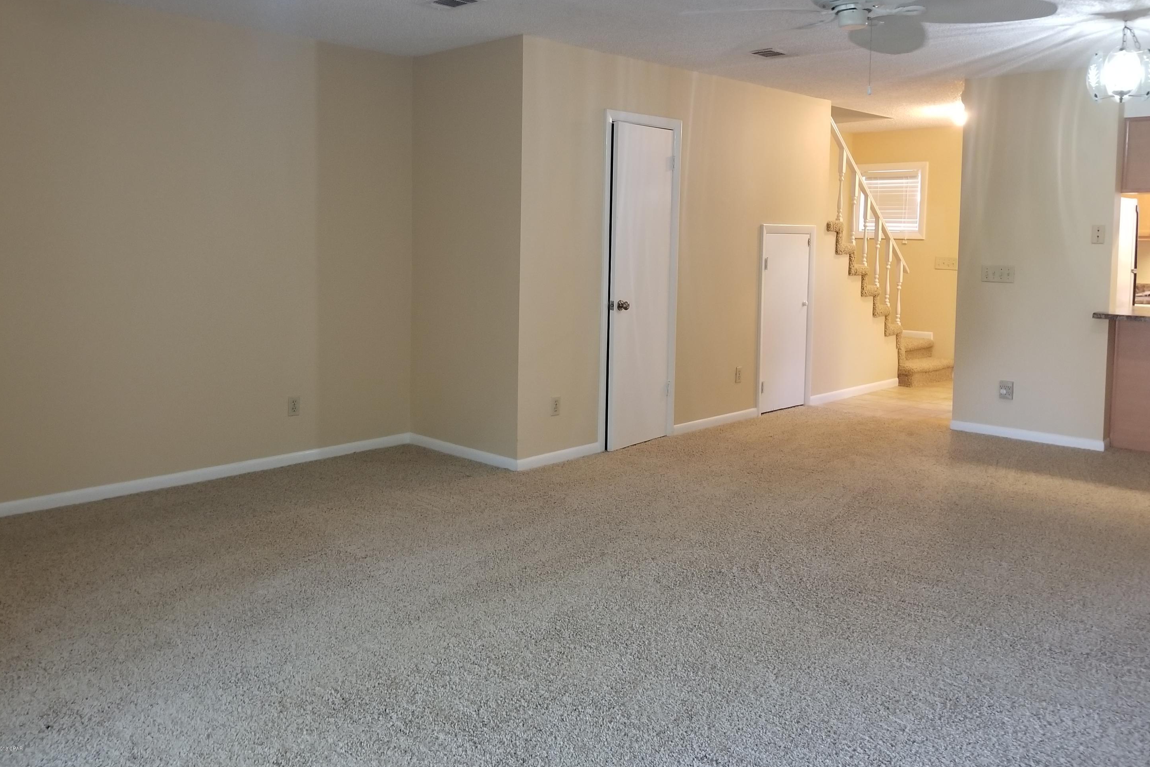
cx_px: 586
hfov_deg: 65.5
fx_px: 894
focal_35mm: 28
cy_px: 330
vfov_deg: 46.3
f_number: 1.7
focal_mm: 4.25
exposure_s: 1/20
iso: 200
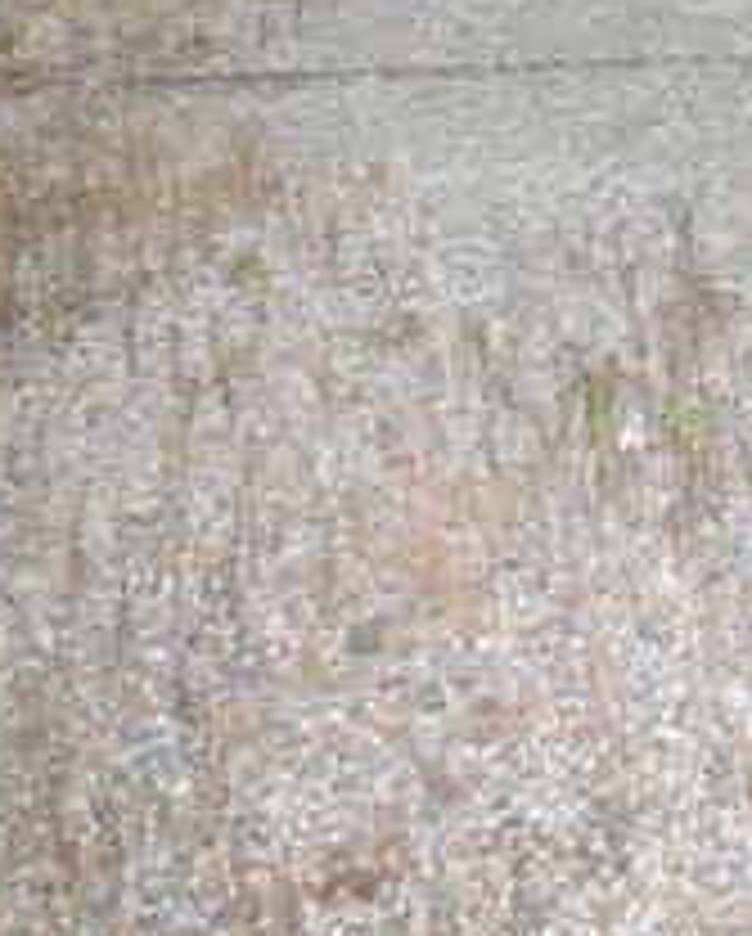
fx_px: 1638
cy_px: -495
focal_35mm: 59
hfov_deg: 23.0
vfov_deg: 24.3
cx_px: 979
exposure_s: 1/800
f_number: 4.5
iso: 100
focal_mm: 3.9
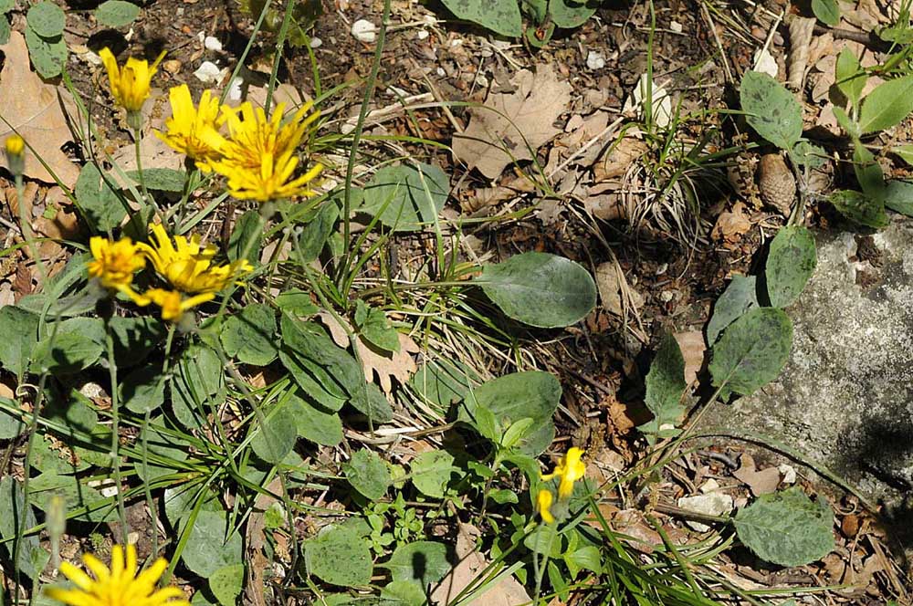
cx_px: 456
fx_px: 2280
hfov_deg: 22.6
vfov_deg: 15.1
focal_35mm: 90
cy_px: 303
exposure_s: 1/640
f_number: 13
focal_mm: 60
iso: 800
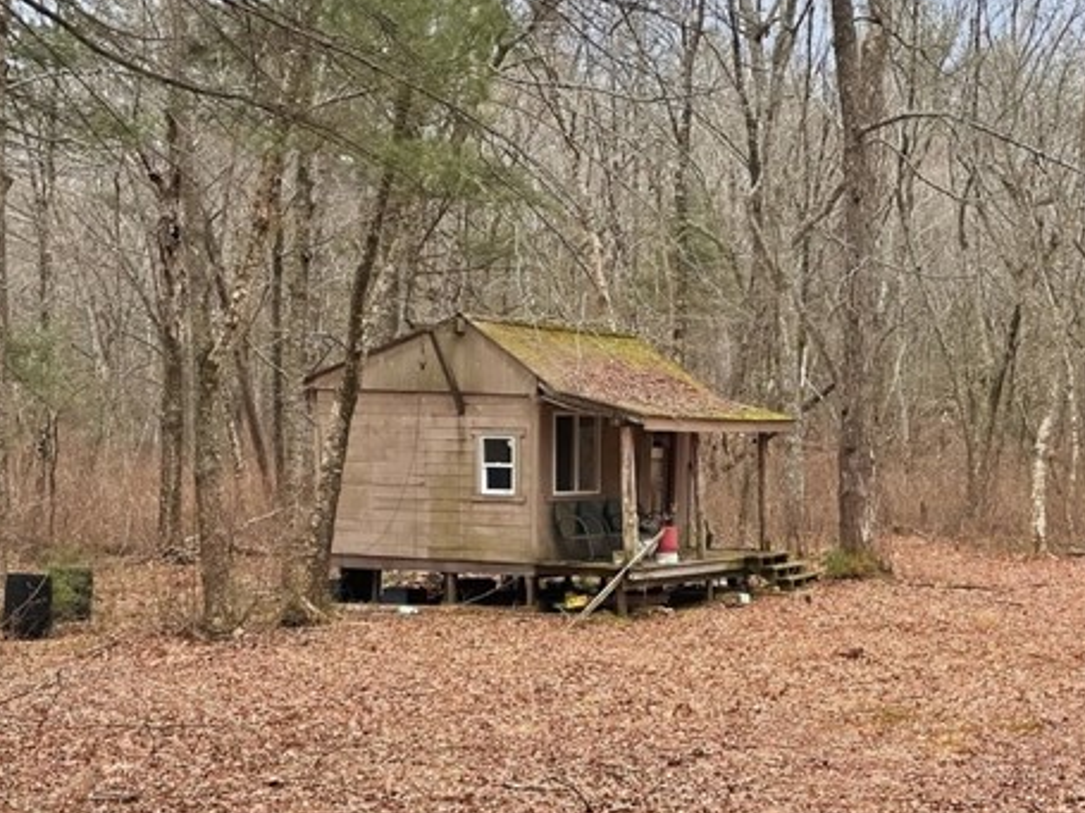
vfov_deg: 27.0
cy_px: 420
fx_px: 1692
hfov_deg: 35.0
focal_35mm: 54
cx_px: 768
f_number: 1.8
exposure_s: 1/345
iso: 80
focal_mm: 6.8
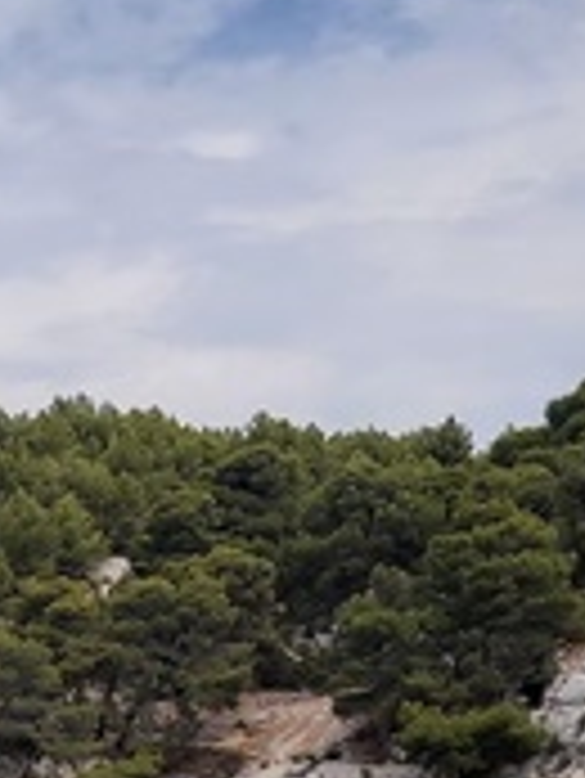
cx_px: -189
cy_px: 854
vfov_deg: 20.7
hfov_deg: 15.6
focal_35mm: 90
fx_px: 2025
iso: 64
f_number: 1.7
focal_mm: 3.92
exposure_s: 1/2672
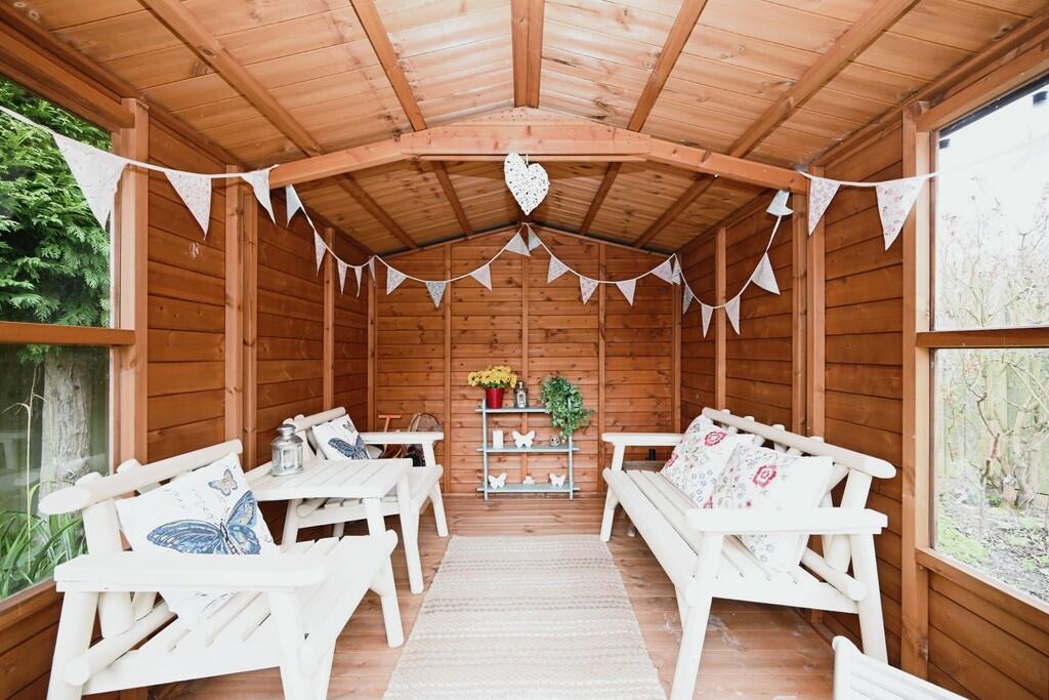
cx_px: 524
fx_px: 408
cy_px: 350
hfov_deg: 104.2
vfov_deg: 81.2
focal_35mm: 14
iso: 720
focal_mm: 14
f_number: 4
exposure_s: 1/60
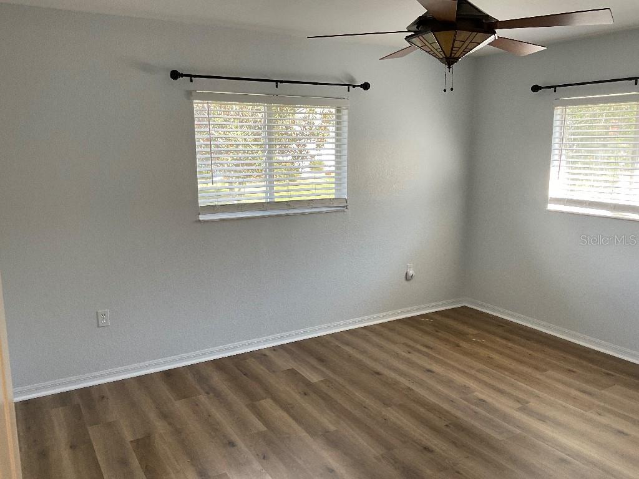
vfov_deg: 48.2
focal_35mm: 29
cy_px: 240
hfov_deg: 61.7
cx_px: 320
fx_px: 535
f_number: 1.8
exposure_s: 1/60
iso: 40
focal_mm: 3
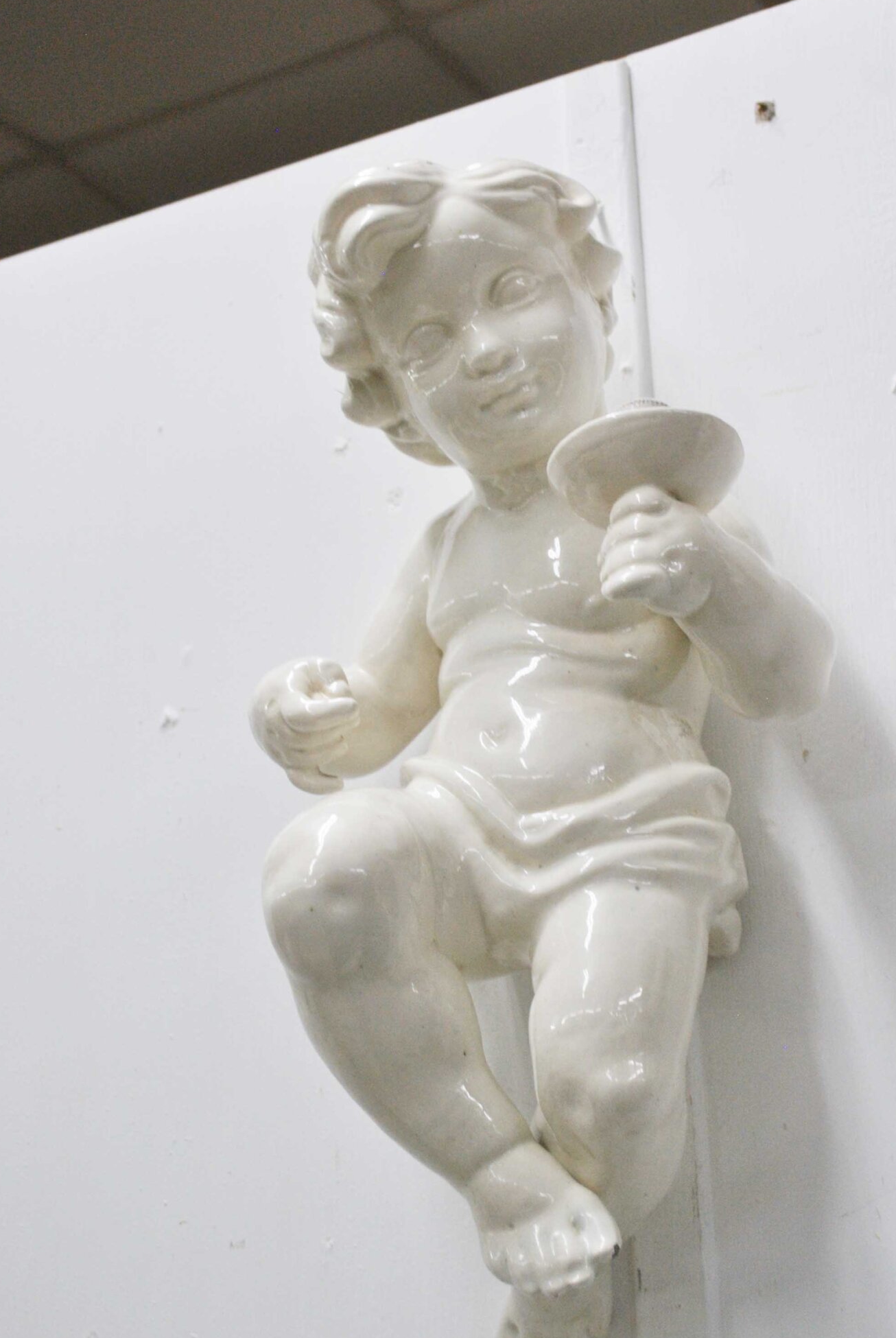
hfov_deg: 21.6
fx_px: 2344
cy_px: 626
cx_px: 556
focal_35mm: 63
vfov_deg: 31.8
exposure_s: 1/60
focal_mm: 32
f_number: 4.8
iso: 400
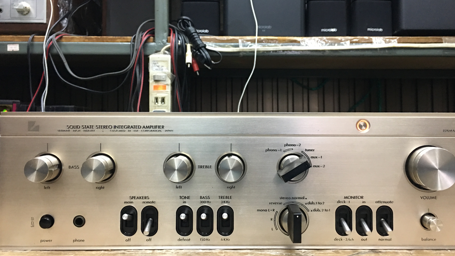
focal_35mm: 35
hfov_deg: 56.6
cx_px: 245
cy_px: 119
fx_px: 422
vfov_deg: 33.7
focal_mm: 4.15
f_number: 2.2
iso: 125
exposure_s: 1/17
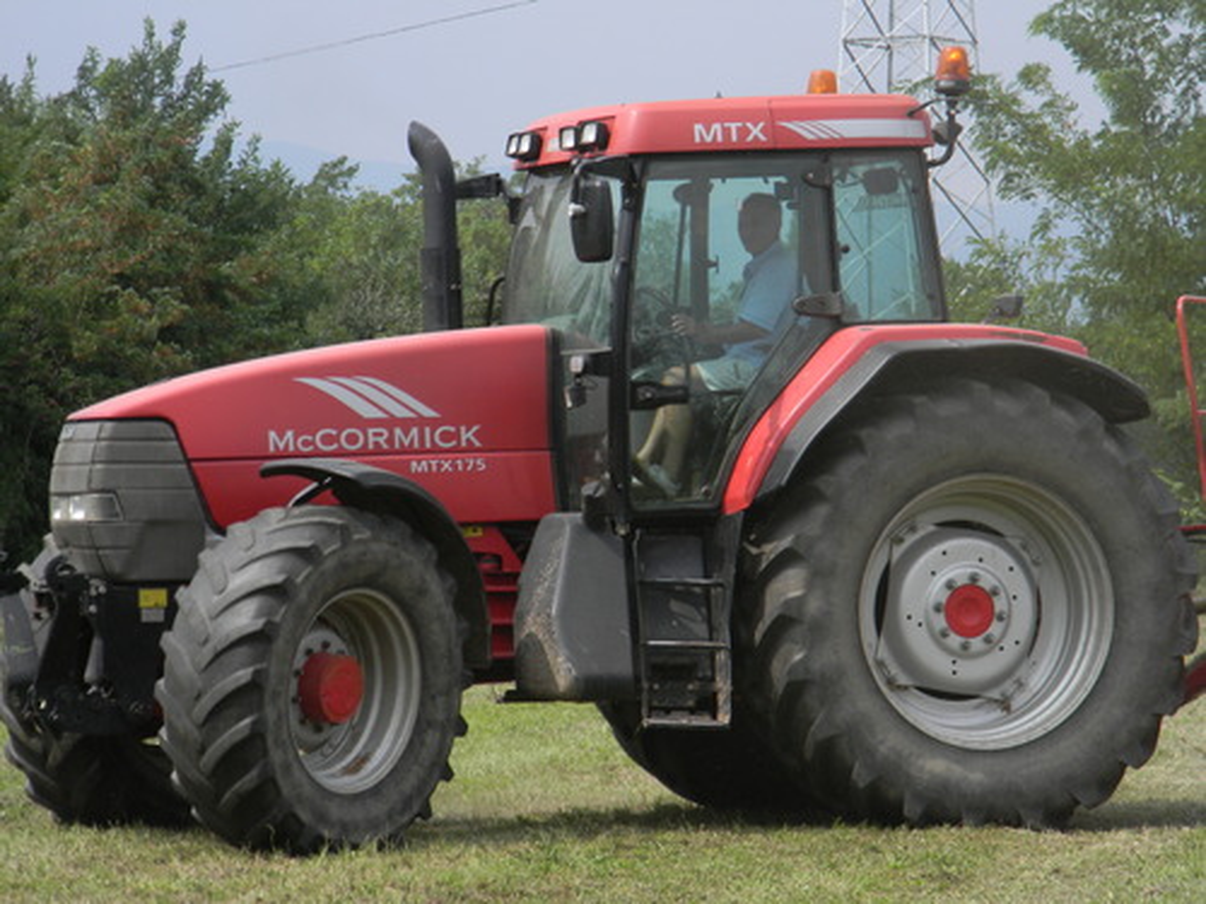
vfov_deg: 8.1
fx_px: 6376
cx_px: 603
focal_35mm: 183
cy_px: 452
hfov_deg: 10.8
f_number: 5.2
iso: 80
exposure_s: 1/420
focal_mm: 33.1
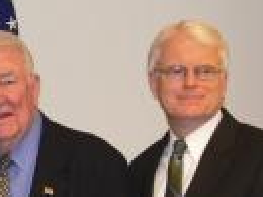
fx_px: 1388
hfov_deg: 10.3
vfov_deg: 8.1
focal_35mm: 183
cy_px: 144
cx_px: -170
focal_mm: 11.3
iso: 100
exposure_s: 1/30
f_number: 3.2
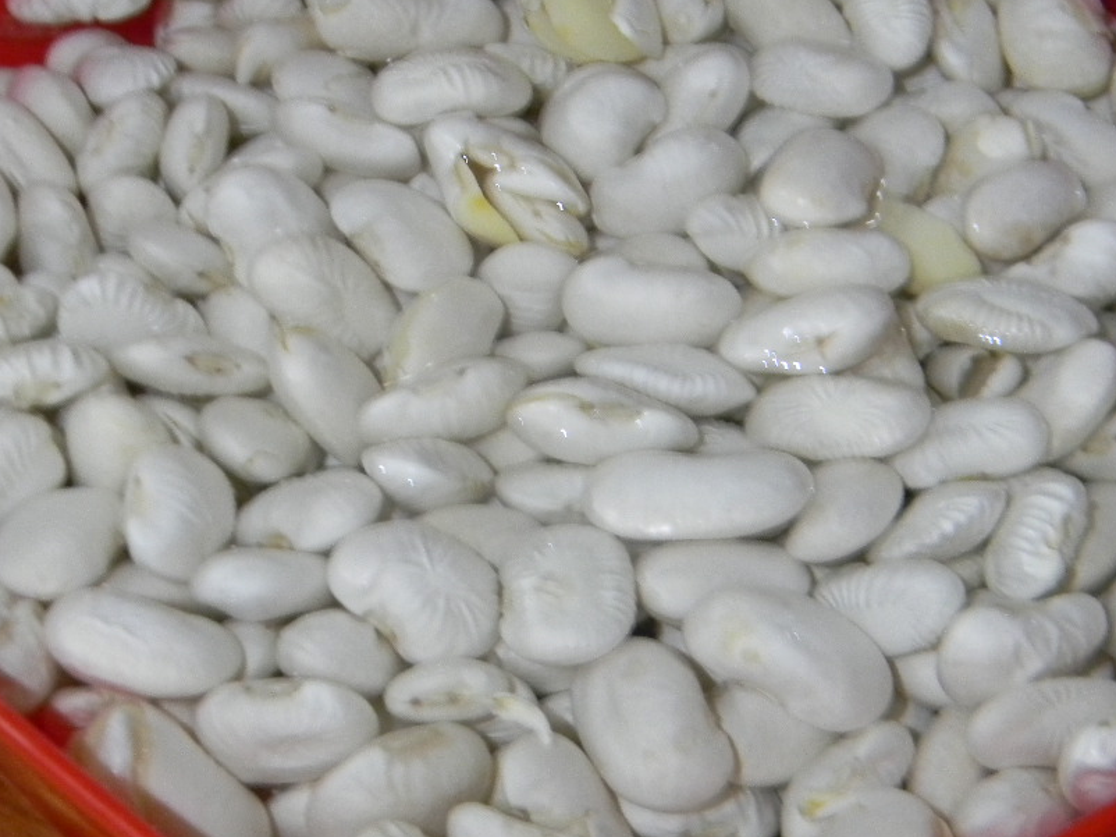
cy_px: 376
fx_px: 3416
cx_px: 601
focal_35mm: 106
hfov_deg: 18.5
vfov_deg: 14.0
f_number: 4.5
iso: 400
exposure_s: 1/13
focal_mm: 15.1
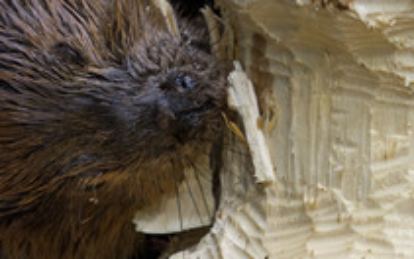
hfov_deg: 2.2
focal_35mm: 966
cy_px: 150
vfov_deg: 1.4
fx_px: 10902
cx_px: 242
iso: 1250
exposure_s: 1/500
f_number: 5.6
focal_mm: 400
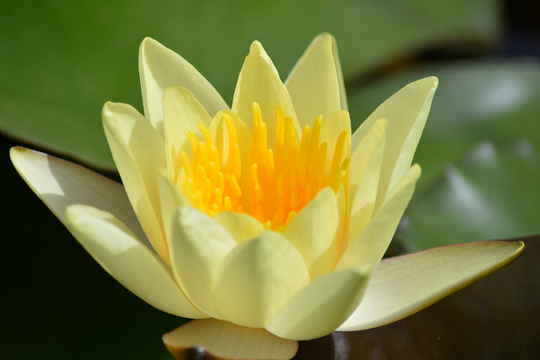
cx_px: 270
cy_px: 180
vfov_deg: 3.1
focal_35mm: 450
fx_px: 6749
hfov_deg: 4.6
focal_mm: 300
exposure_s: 1/1000
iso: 200
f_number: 8
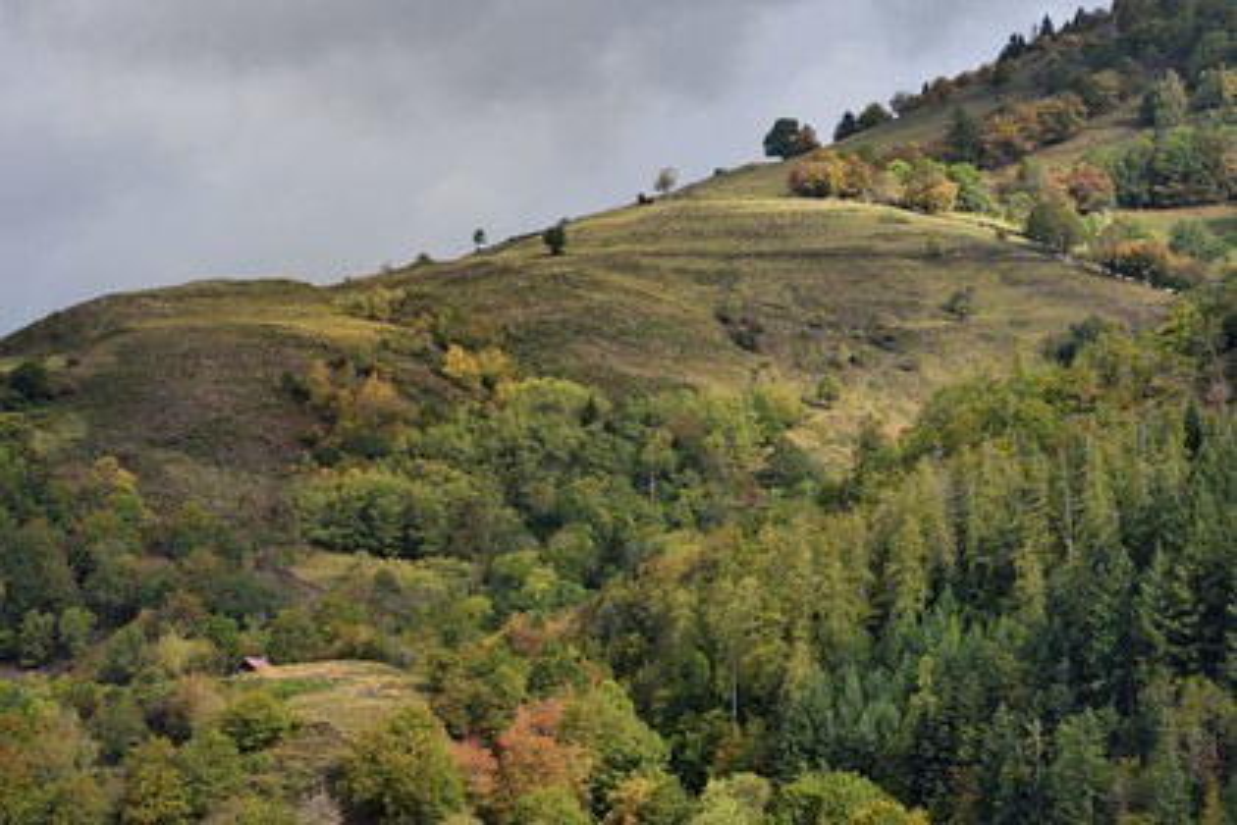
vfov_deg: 6.9
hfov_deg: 10.3
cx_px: 618
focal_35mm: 200
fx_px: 6872
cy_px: 412
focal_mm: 200
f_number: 8
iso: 200
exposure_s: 1/250
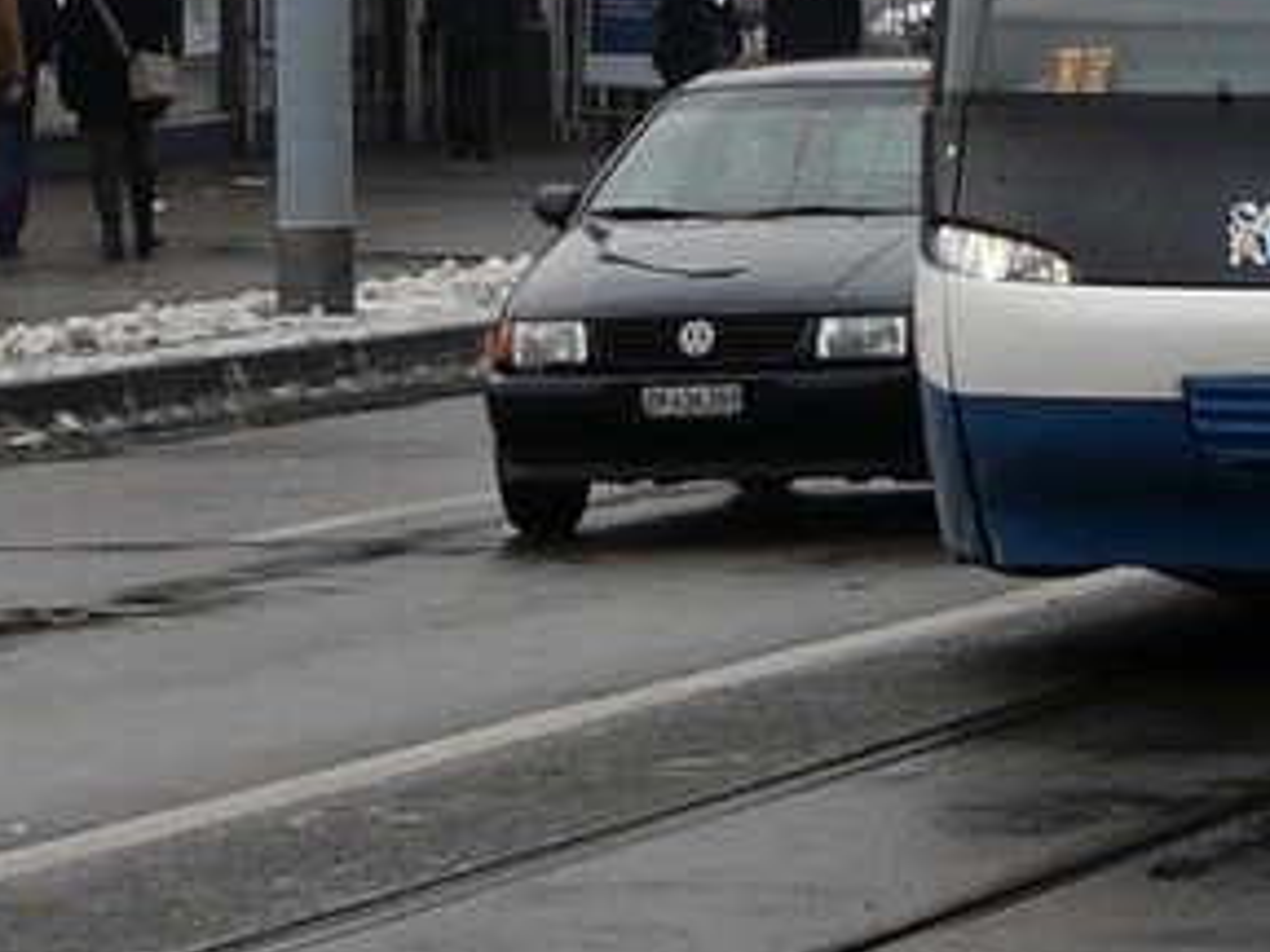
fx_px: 5613
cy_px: -388
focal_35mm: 153
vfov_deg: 9.5
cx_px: 1729
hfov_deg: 12.4
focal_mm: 7.2
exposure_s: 1/250
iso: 100
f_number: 4.5
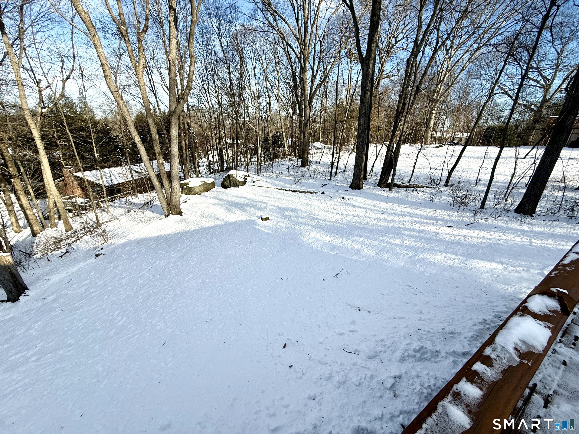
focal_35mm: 14
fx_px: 234
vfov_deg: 85.7
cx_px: 290
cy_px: 217
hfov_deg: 102.1
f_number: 2.2
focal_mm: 2.22
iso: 50
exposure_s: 1/1901
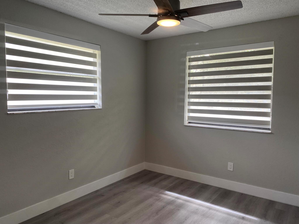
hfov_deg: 67.3
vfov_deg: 53.1
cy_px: 112
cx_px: 150
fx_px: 225
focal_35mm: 26
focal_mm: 4.25
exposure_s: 1/120
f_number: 1.8
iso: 100
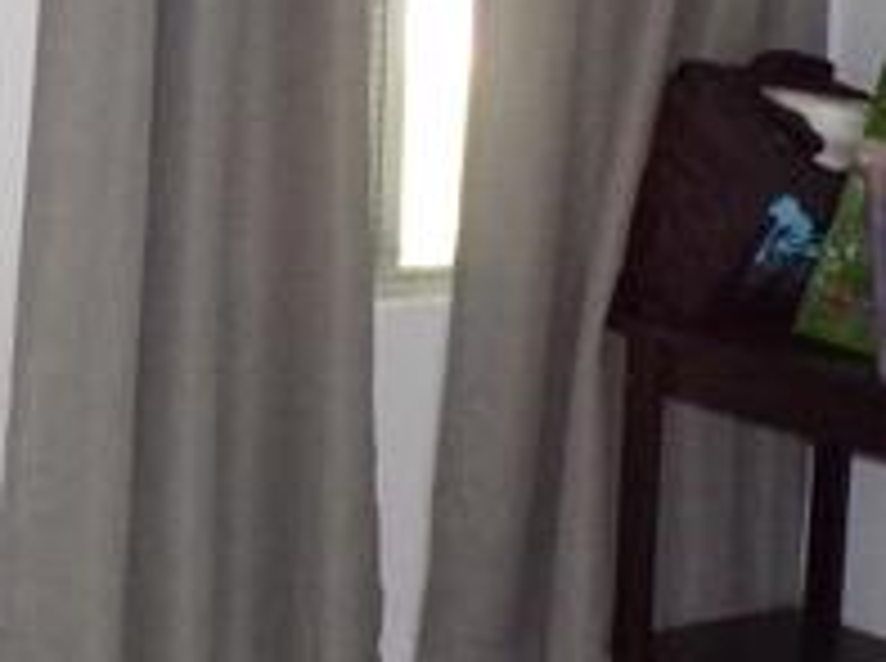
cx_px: 144
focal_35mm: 125
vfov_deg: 11.8
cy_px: 194
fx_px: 3194
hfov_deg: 15.7
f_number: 3
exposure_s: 1/34
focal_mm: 4.3
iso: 250
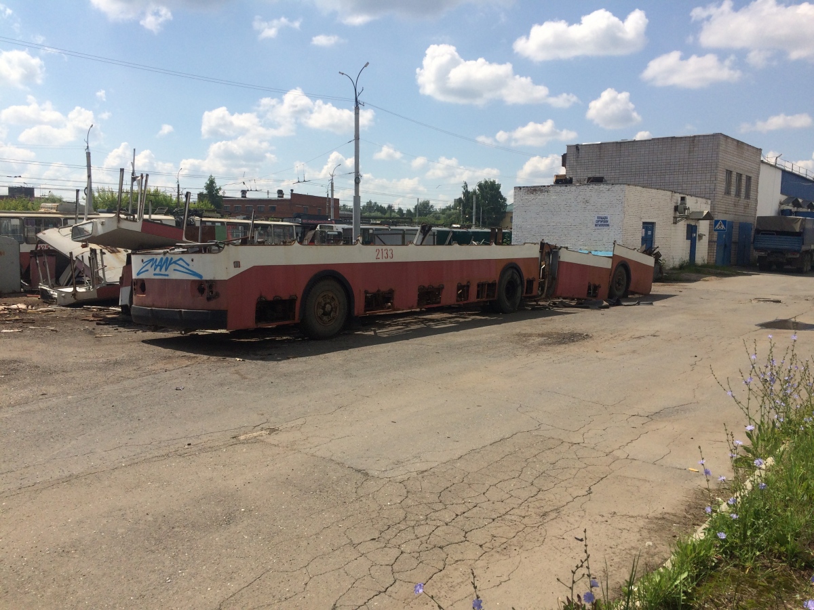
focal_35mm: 29
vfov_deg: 48.2
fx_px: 682
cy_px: 305
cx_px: 407
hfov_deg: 61.7
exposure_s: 1/4115
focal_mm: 4.15
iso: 32
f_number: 2.2
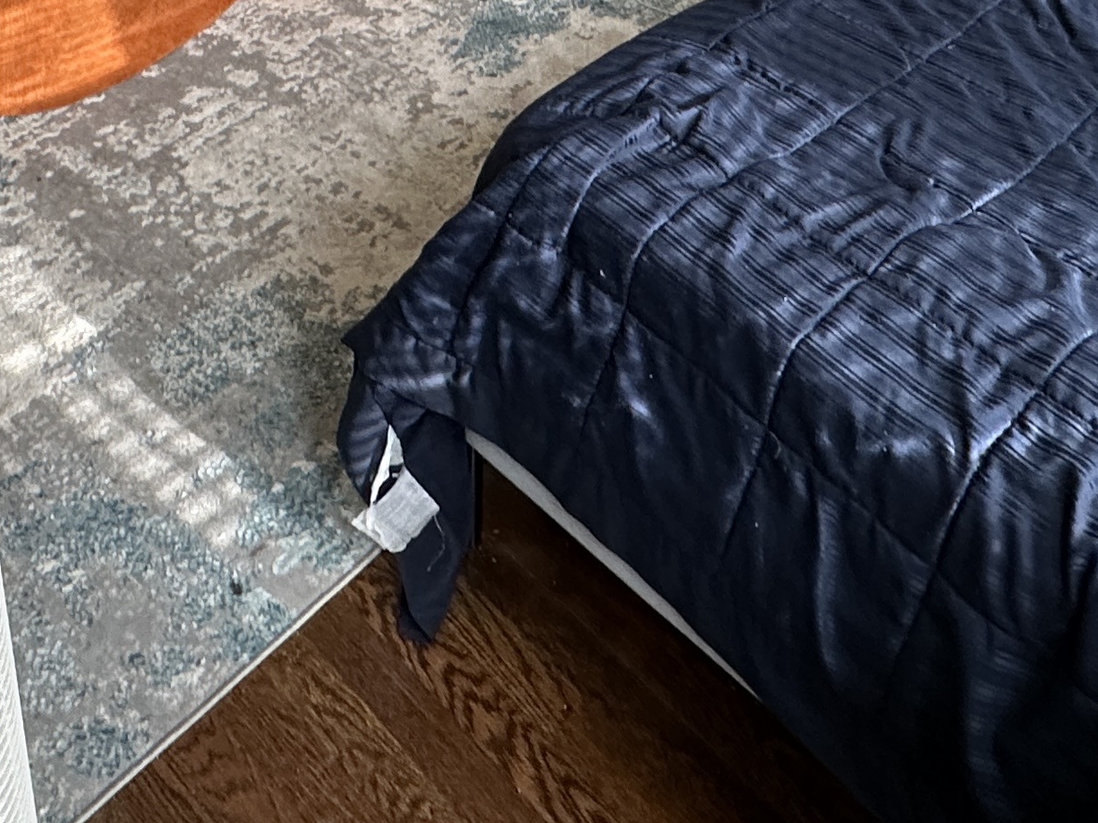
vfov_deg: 27.0
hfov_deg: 41.2
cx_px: 506
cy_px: -221
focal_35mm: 46
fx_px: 1459
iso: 160
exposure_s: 1/60
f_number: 2.2
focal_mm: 2.22
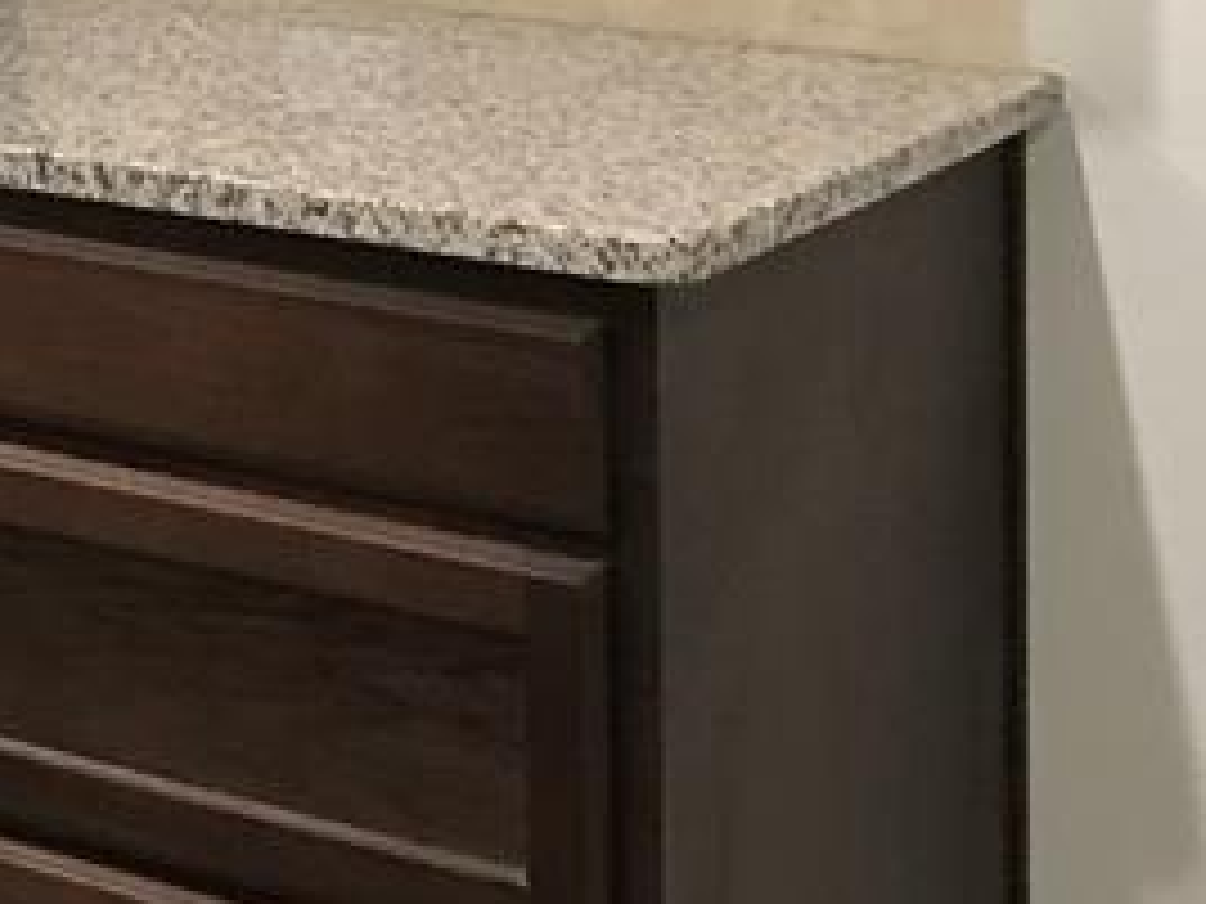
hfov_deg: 17.7
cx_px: -153
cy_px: -373
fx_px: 3728
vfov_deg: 13.2
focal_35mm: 107
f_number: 1.8
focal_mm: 3.99
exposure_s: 1/15
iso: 100
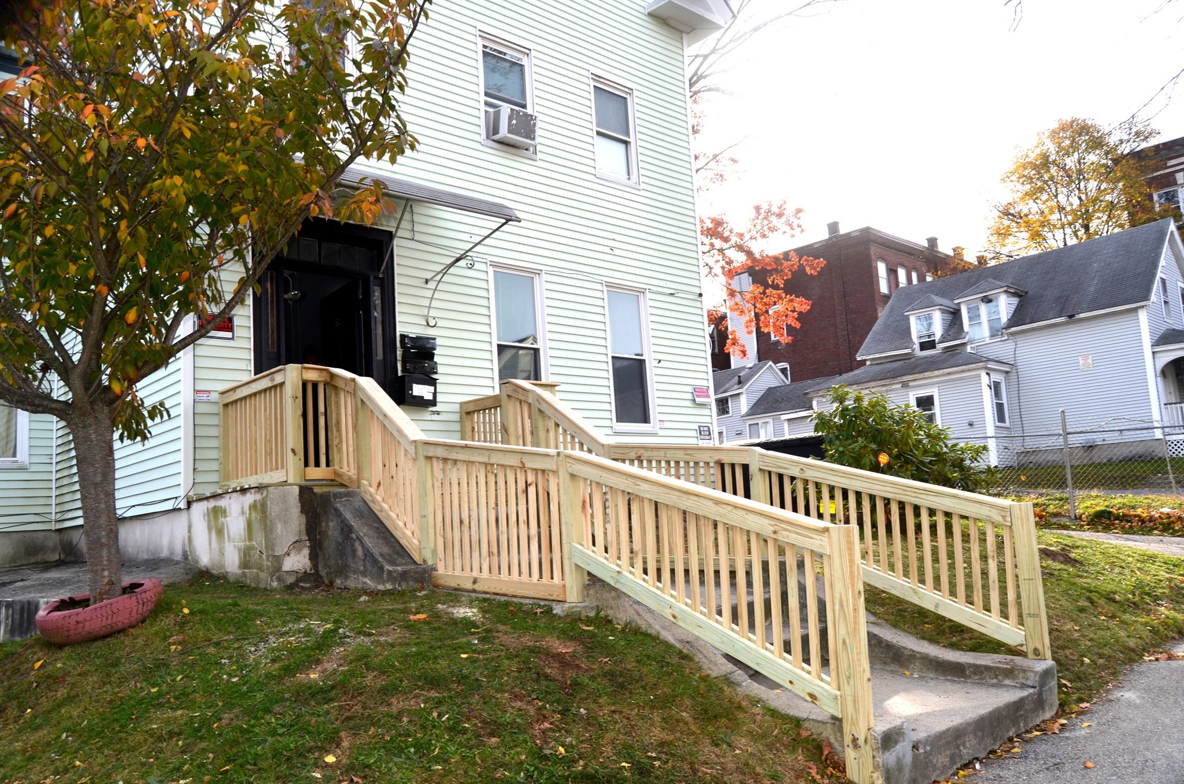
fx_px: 886
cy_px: 392
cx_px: 592
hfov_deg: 67.5
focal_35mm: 27
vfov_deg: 47.7
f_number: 5.6
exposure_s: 1/250
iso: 100
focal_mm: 18
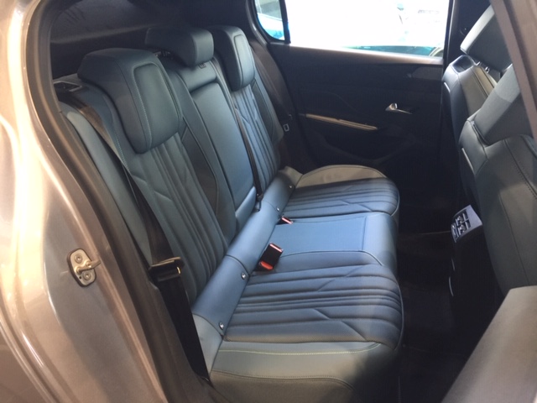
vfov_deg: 48.2
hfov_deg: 61.7
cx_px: 268
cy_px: 202
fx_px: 450
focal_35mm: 29
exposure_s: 1/15
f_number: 2.2
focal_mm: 4.15
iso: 50
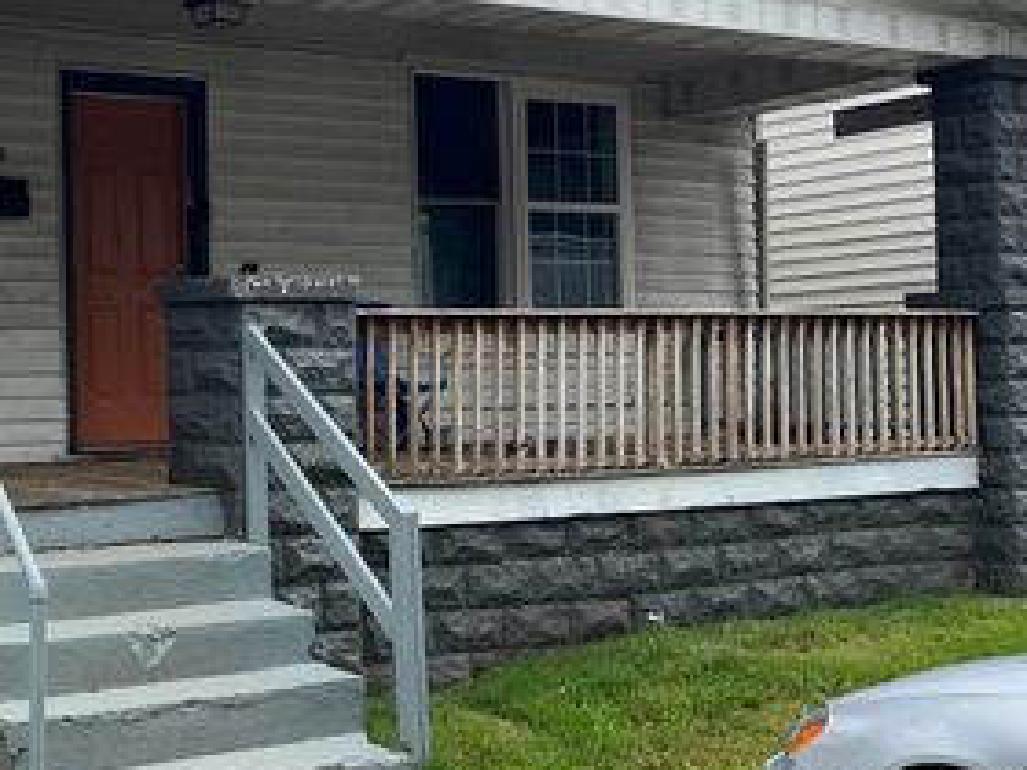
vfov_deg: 23.6
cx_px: 154
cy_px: 284
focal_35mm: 62
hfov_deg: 30.2
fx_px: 1839
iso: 50
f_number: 1.5
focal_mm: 5.7
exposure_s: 1/2695
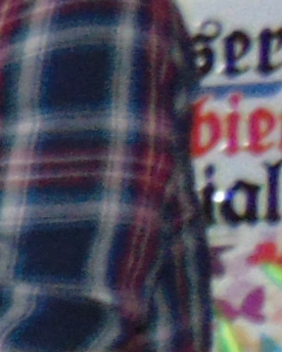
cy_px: 342
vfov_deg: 7.8
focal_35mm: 247
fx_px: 2577
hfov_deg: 4.7
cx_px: -1319
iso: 200
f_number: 3
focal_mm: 4.5
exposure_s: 1/8
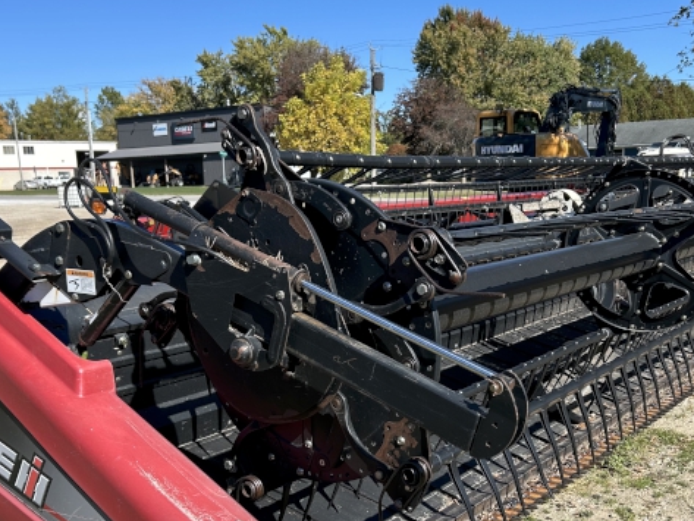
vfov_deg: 32.5
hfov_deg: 42.9
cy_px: 360
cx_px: 381
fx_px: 882
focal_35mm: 44
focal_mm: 5.7
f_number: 1.5
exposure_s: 1/2915
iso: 50
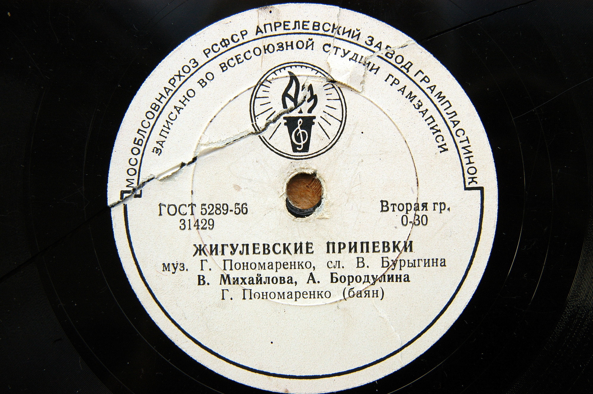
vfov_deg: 25.7
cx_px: 296
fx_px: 864
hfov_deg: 37.9
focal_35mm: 52
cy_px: 197
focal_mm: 35
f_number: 6.3
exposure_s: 1/160
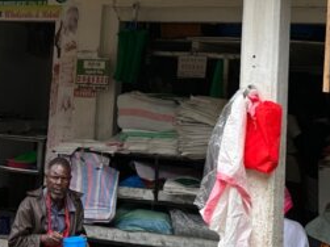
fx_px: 934
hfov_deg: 20.0
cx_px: 120
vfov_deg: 14.7
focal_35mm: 98
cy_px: -22
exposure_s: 1/564
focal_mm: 6.86
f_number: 1.78
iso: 80
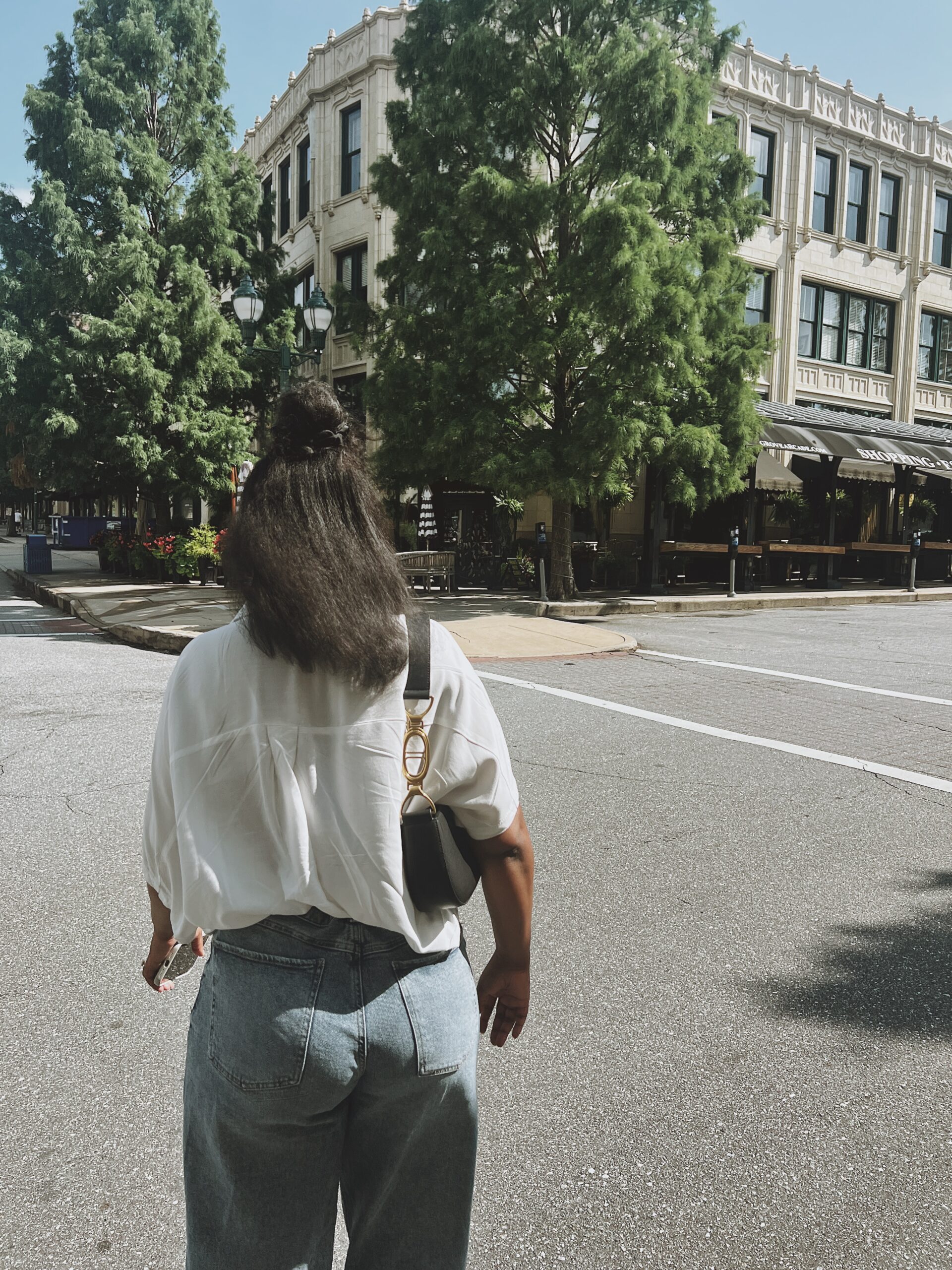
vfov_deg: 67.3
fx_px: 953
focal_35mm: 26
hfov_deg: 53.1
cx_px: 476
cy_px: 635
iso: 50
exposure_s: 1/2457
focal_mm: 5.7
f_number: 1.5
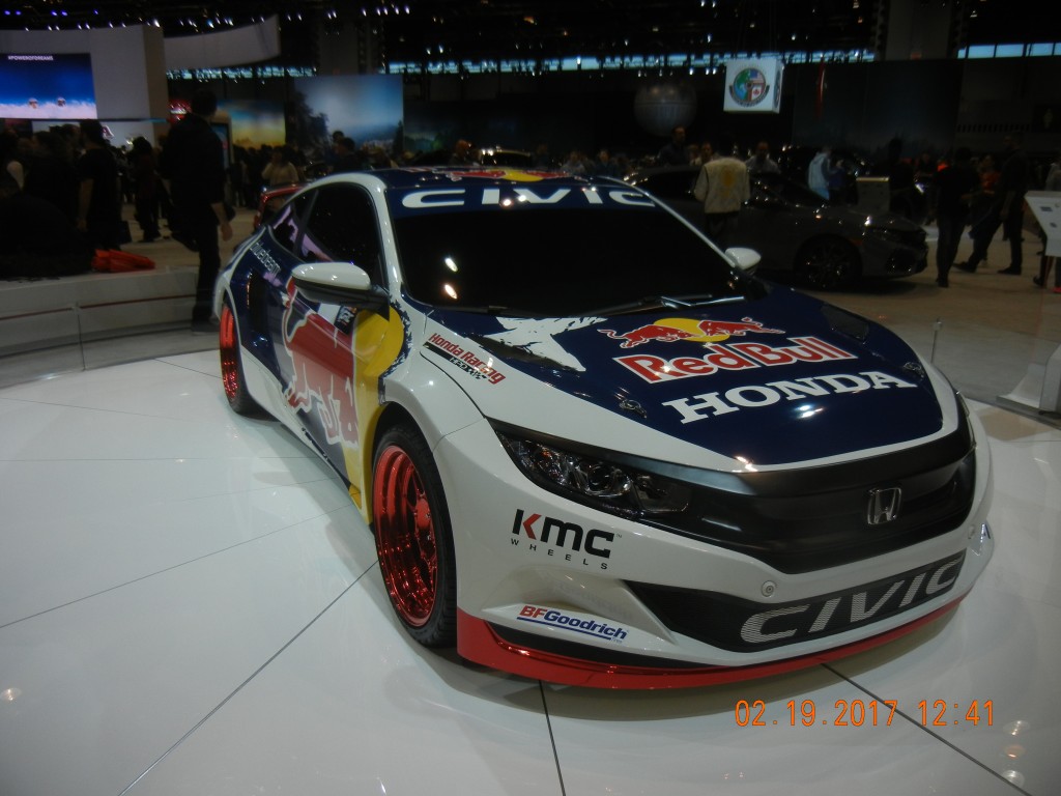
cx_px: 530
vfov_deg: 46.8
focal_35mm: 30
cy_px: 398
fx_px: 920
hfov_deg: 60.0
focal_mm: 5.4
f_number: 3.5
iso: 160
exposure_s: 1/274
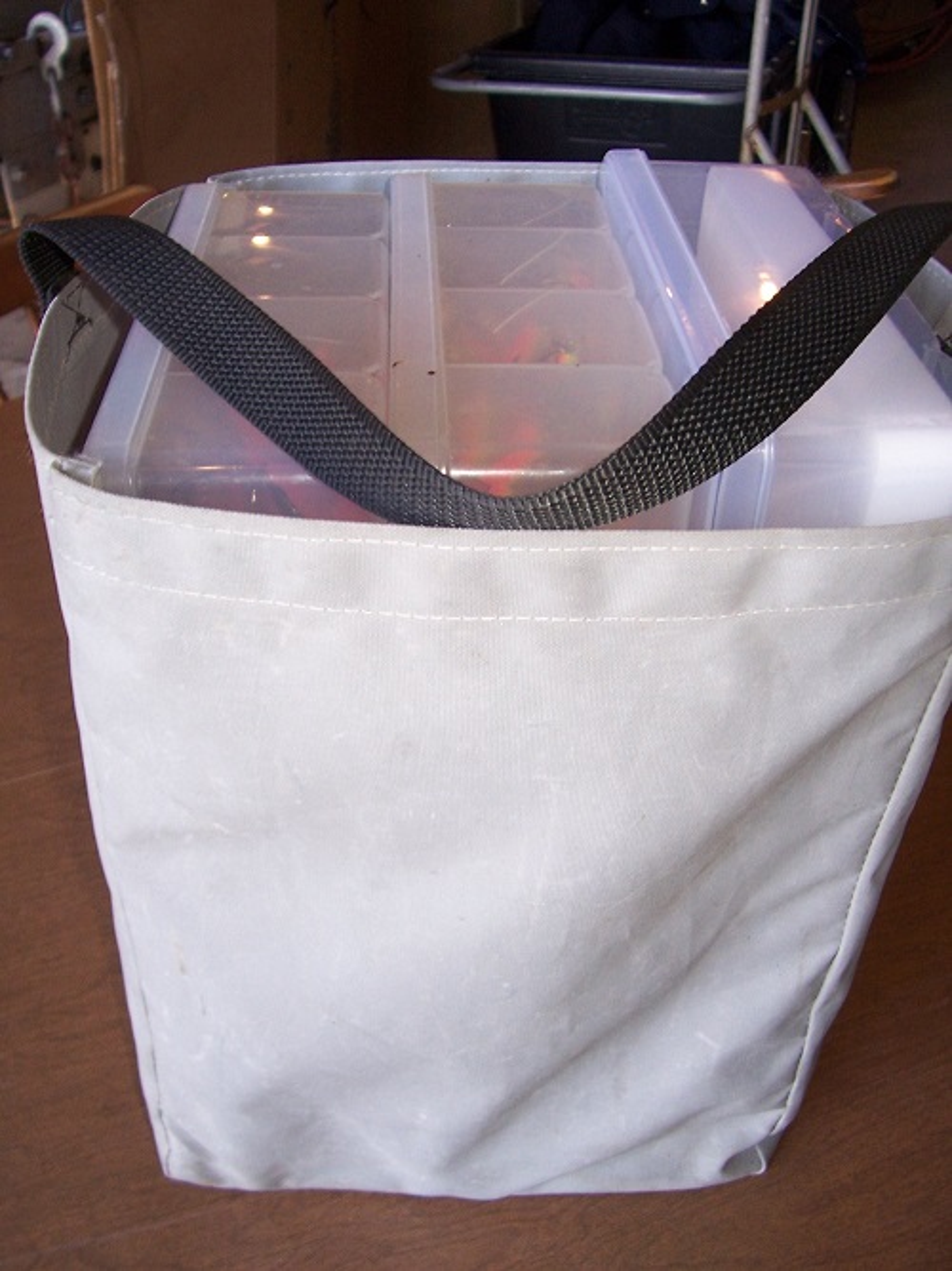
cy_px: 636
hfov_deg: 41.8
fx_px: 1247
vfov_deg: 54.0
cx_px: 476
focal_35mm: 34
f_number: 2.7
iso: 125
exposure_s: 1/90
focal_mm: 5.6
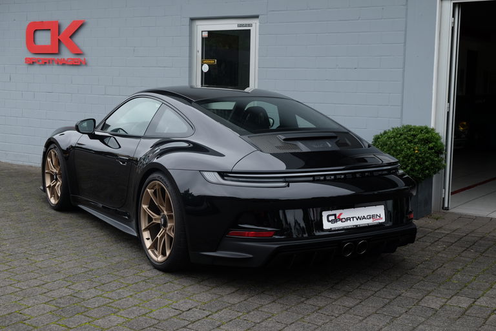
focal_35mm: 51
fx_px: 703
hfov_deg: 38.9
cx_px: 248
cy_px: 166
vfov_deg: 26.5
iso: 200
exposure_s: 1/140
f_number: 5
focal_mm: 34.3
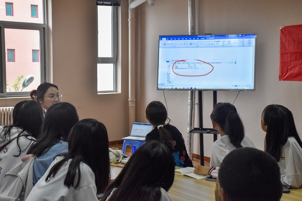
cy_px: 100
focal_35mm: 63
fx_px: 528
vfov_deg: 21.5
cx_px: 151
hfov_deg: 31.9
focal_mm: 42
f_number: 8
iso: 1600
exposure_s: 1/125
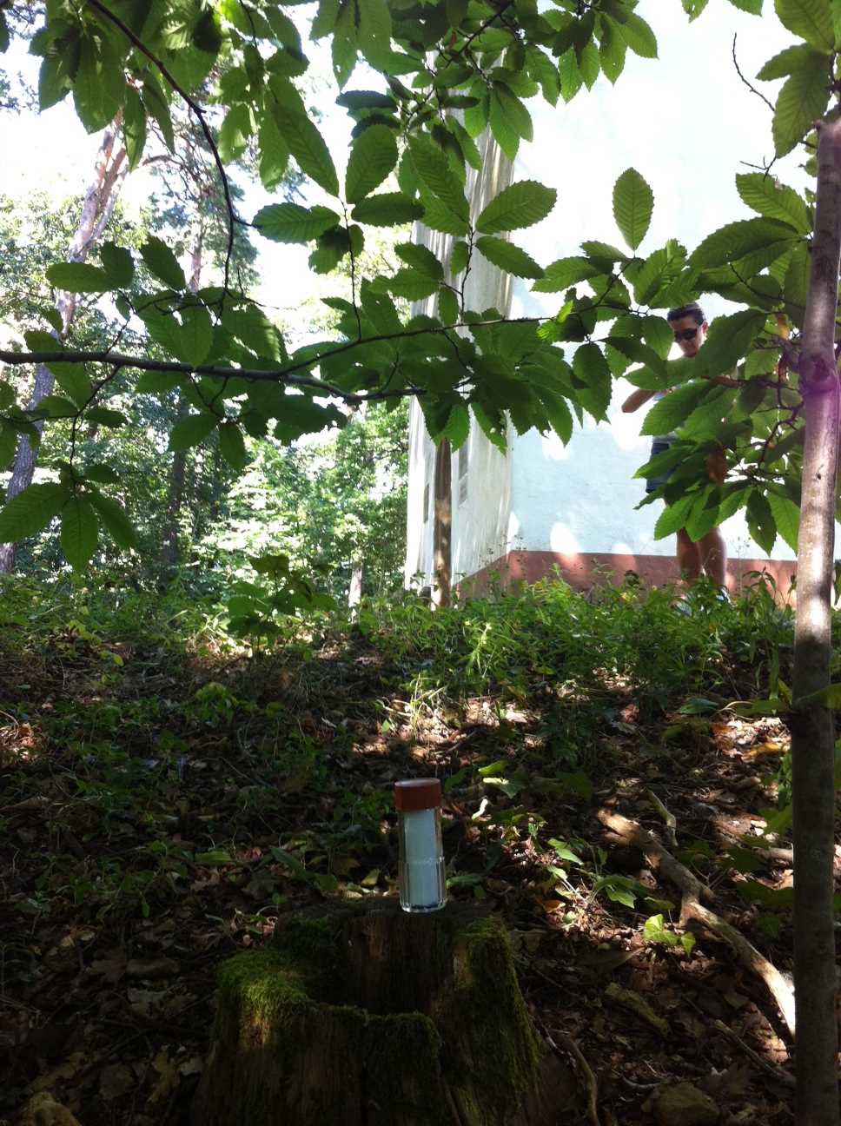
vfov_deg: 52.7
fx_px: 1137
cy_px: 563
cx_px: 420
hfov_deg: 40.6
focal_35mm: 35
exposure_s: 1/40
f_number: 2.8
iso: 80
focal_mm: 3.85
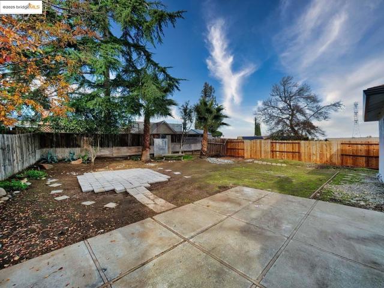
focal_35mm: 14
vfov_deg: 85.7
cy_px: 144
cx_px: 192
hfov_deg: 102.1
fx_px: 155
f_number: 4
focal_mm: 7
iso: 125
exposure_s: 1/400
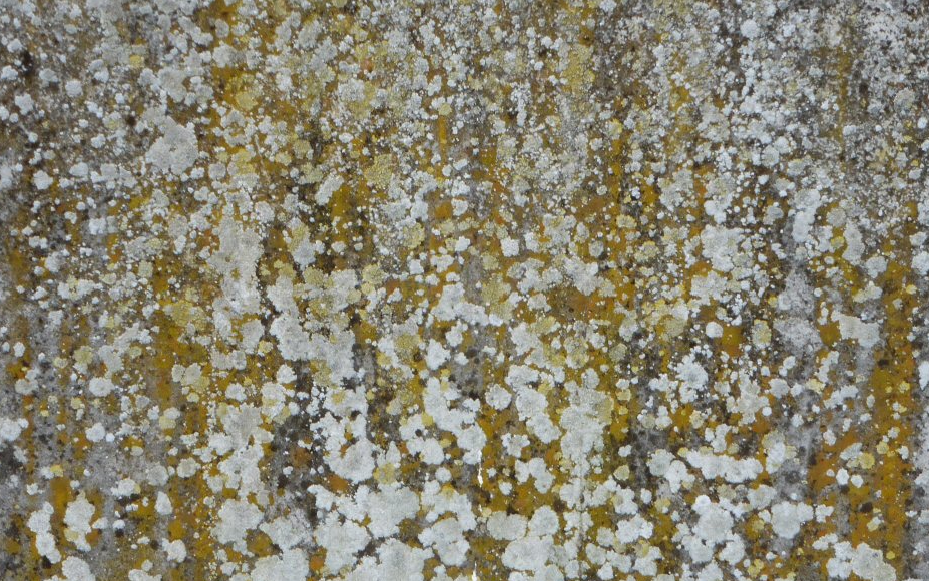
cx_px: 470
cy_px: 318
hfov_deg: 13.4
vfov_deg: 8.4
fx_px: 3951
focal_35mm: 156
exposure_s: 1/200
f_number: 5.2
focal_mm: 15.1
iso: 100
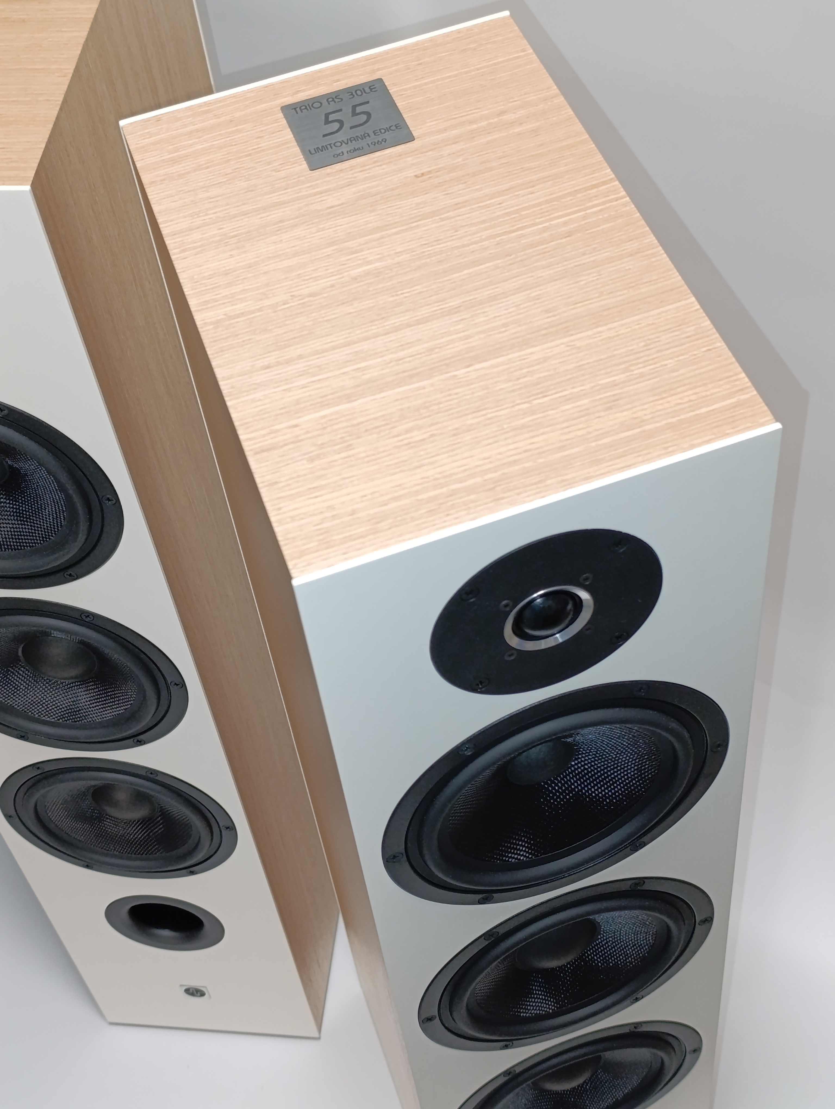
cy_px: 554
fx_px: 738
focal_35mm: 23
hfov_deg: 59.0
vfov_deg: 73.8
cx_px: 418
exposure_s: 1/50
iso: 1000
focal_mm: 6.14
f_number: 1.6
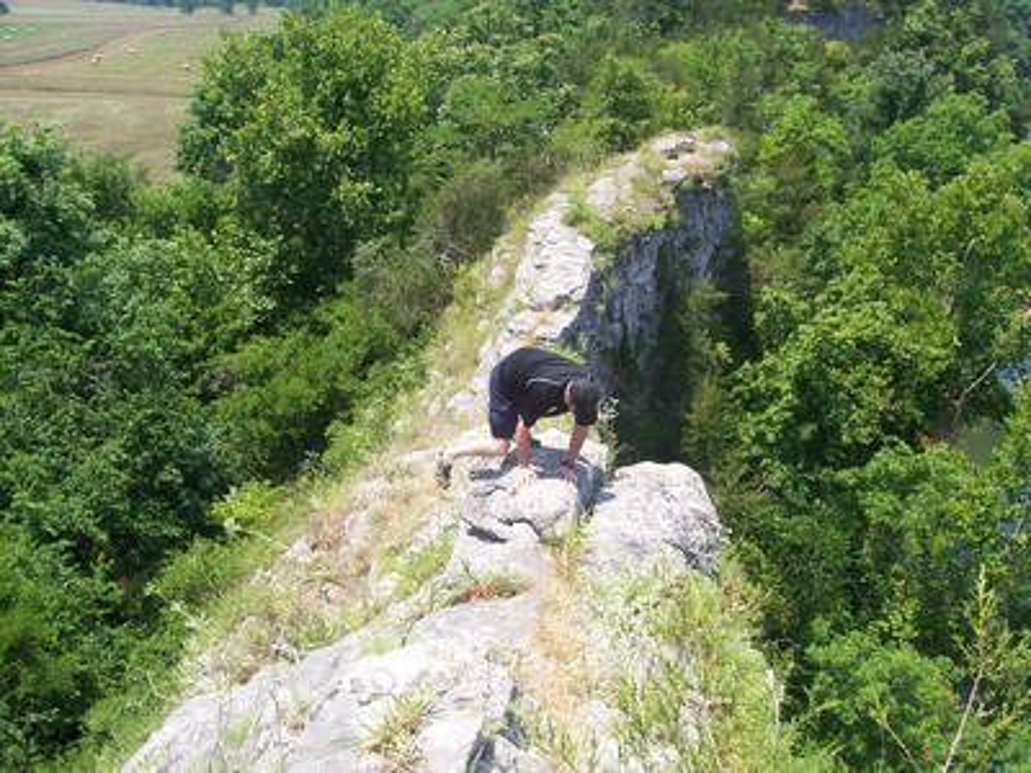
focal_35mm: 34
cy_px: 386
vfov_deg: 41.8
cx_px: 516
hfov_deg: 54.0
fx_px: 1013
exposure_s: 1/250
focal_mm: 5.6
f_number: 5.6
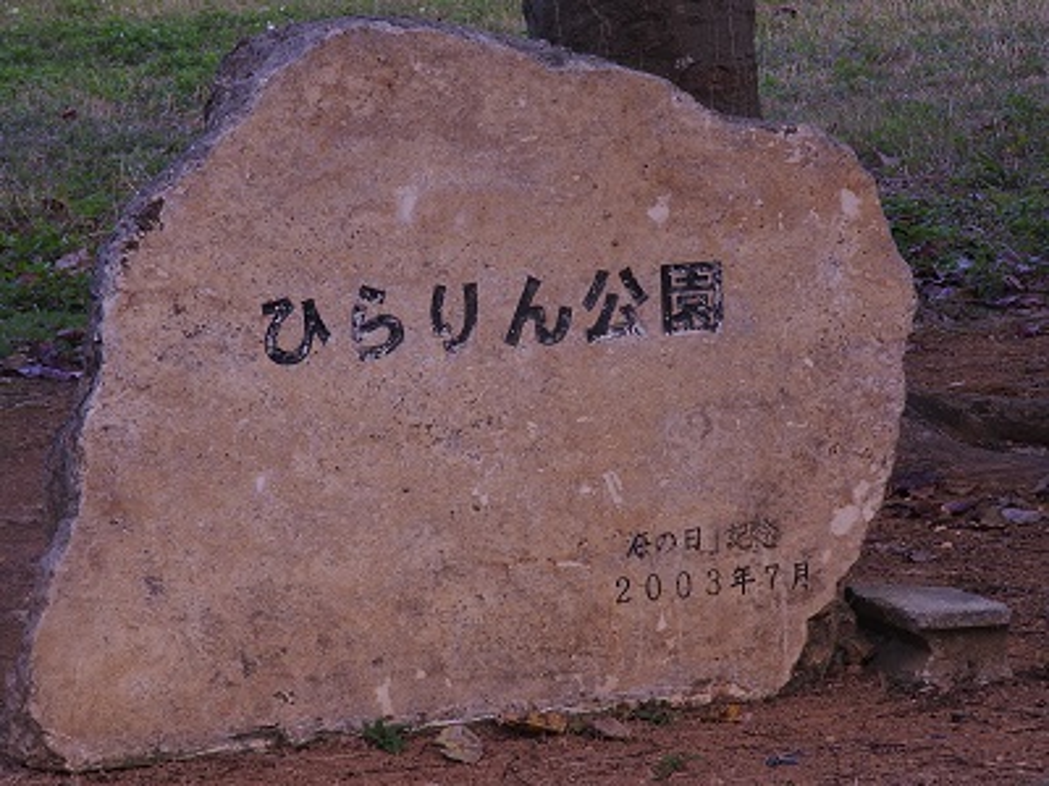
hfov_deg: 11.0
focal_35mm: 180
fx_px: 5455
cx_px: 524
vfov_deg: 8.2
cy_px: 393
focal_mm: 32.2
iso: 100
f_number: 5.3
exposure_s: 1/100
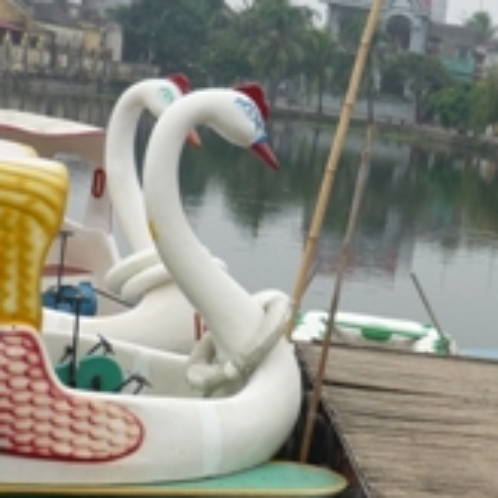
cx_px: 468
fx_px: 1302
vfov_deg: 21.1
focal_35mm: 80
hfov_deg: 21.1
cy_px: 468
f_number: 2.8
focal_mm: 5.5
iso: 100
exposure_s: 1/640
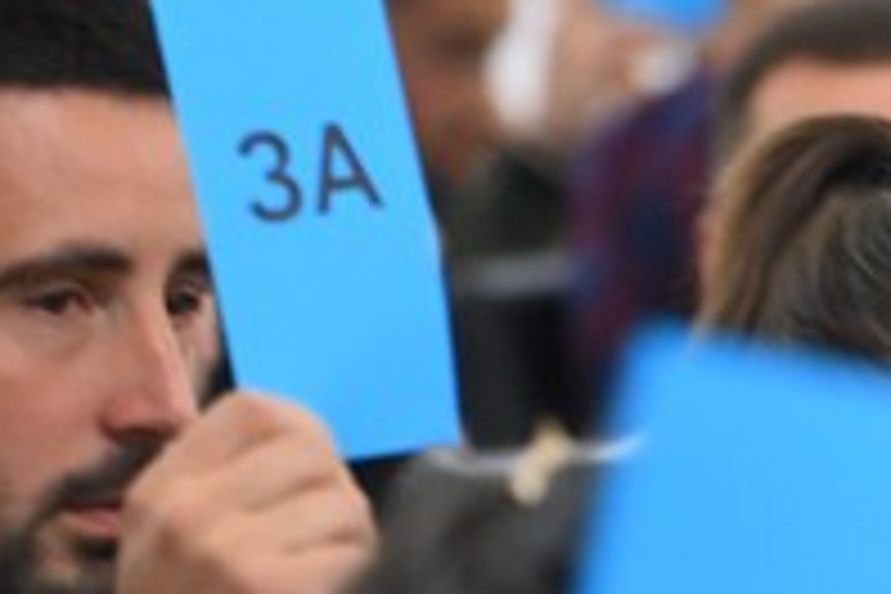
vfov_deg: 2.9
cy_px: 70
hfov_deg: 4.4
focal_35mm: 468
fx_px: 11582
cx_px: 1125
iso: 3200
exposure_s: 1/320
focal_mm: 116
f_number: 2.8
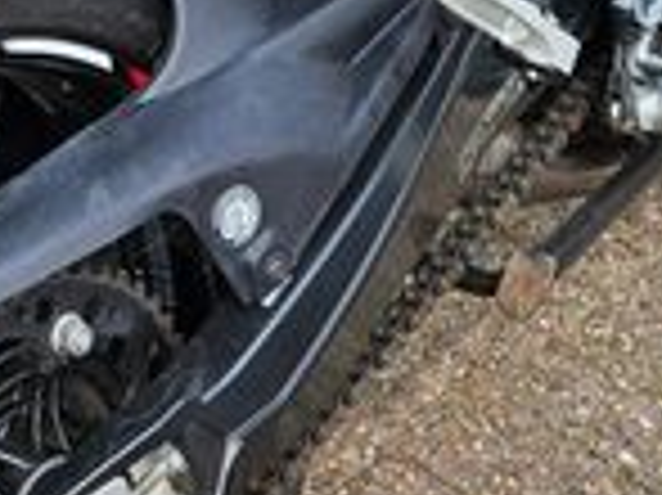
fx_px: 1911
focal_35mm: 100
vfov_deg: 13.3
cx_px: 81
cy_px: -387
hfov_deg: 19.3
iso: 25
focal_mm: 5.4
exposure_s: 1/965
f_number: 1.8
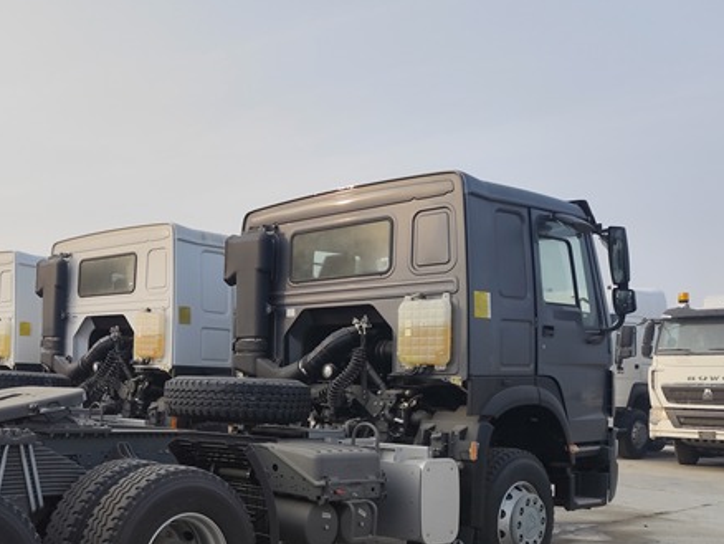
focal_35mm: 42
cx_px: 149
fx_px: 879
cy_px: 382
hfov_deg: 42.8
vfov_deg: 33.9
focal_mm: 6.14
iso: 50
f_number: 1.65
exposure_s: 1/577
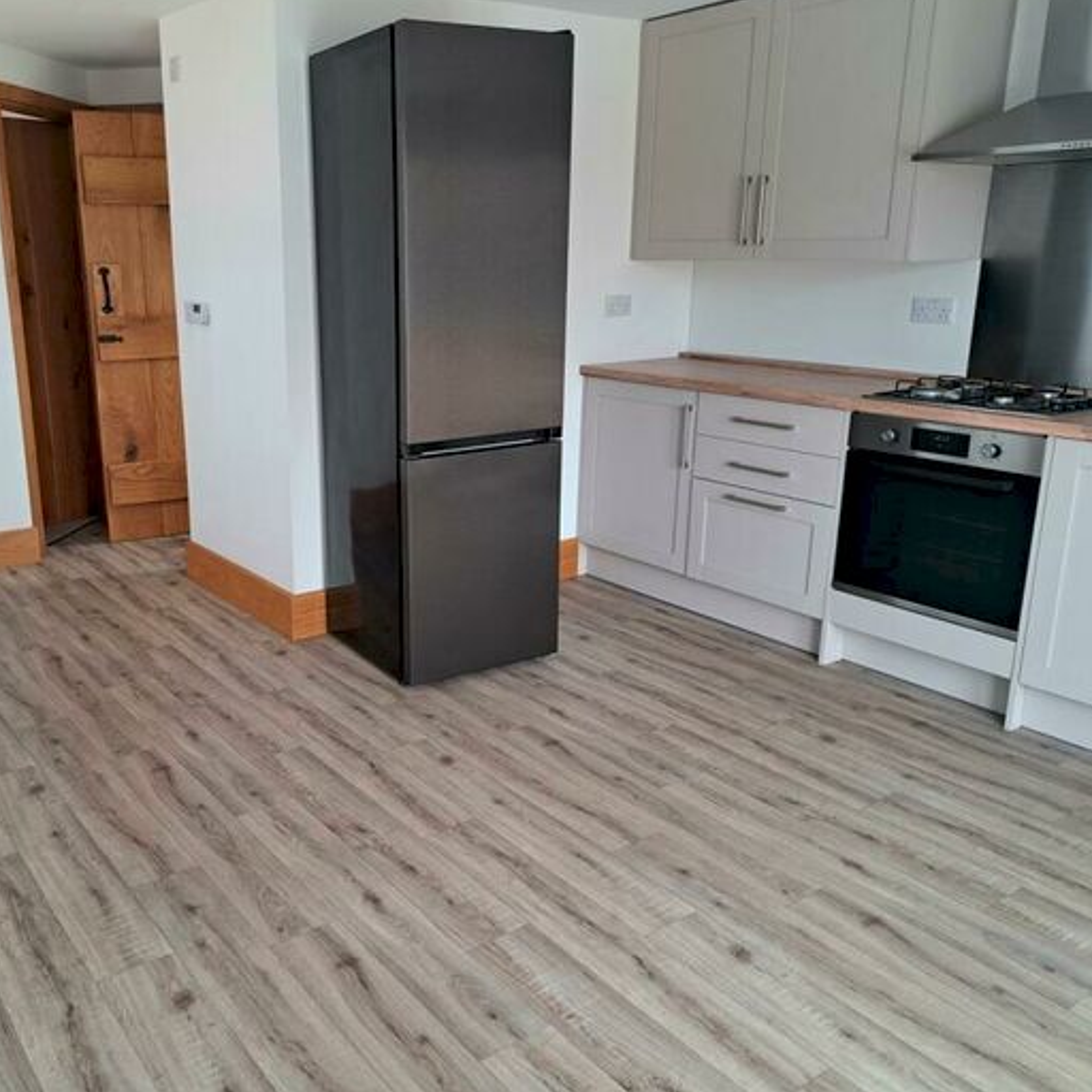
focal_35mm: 29
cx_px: 388
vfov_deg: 55.6
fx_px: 1035
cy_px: 545
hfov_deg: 54.8
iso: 250
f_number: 1.8
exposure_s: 1/50
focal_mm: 5.23
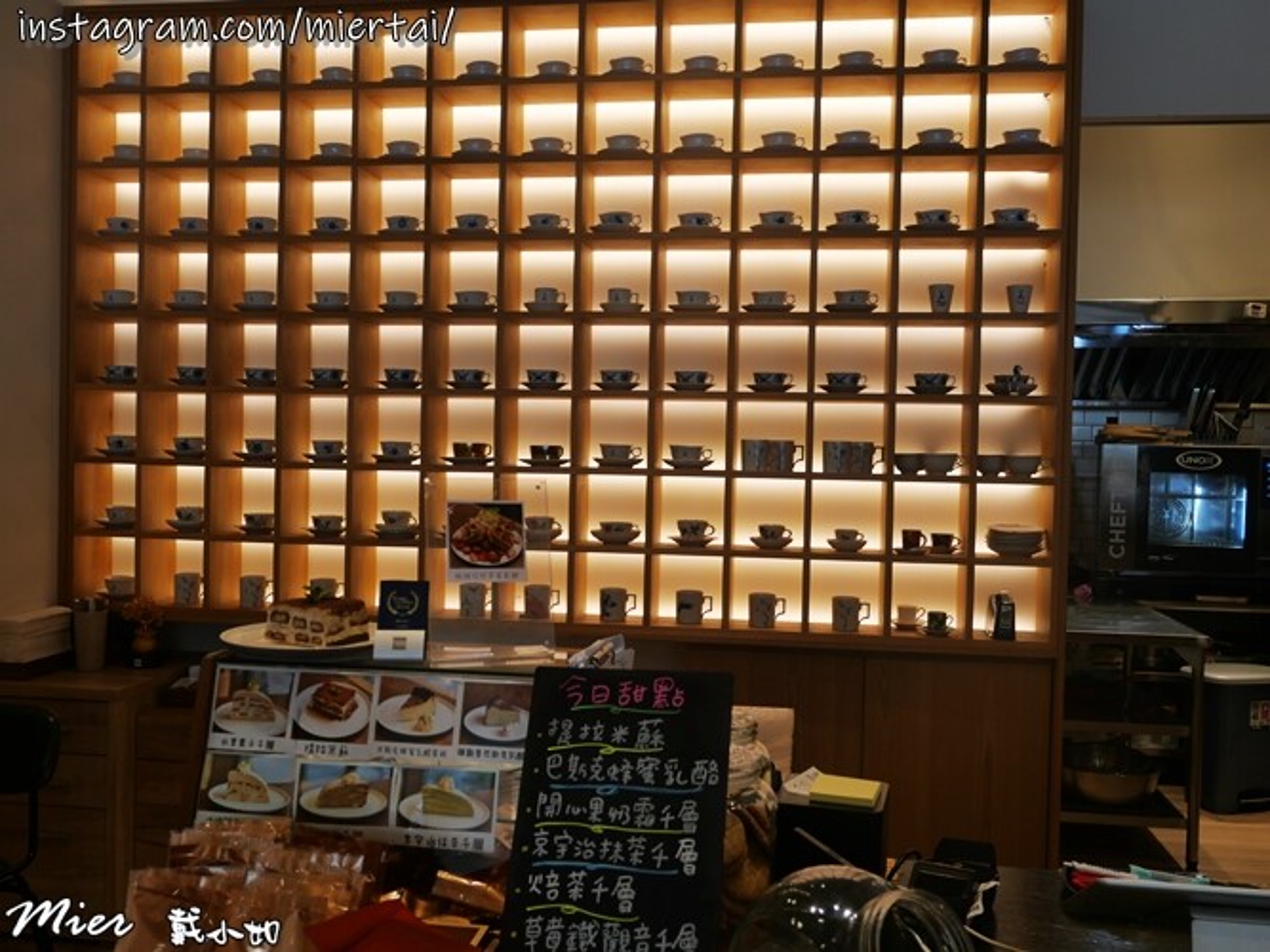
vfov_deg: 44.1
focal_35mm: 32
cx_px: 635
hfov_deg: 56.8
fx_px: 1174
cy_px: 476
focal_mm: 16
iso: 200
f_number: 3.9
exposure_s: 1/100
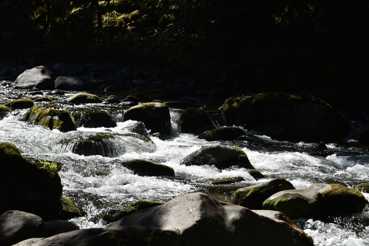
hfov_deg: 22.1
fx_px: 943
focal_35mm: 92
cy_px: 123
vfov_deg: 14.9
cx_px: 184
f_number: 9
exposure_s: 1/320
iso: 100
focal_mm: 92
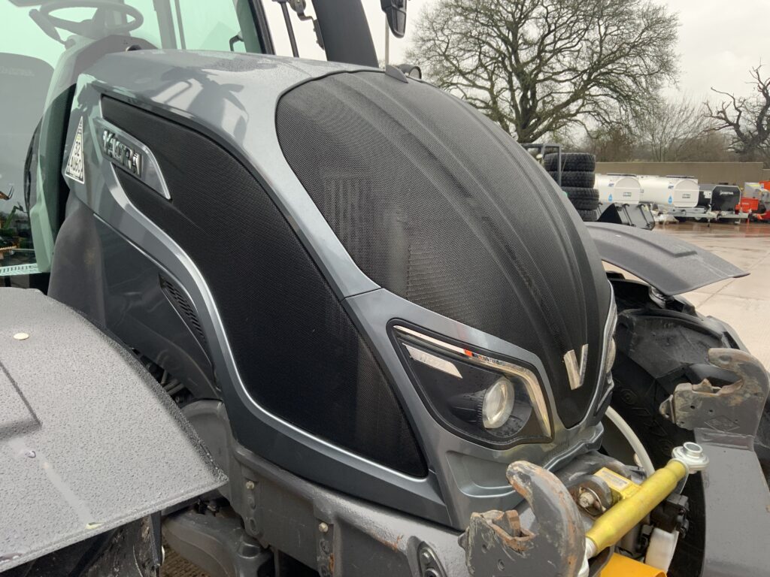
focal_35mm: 29
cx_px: 385
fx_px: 645
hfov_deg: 61.7
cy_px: 288
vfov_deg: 48.2
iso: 64
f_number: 1.8
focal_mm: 3
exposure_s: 1/92
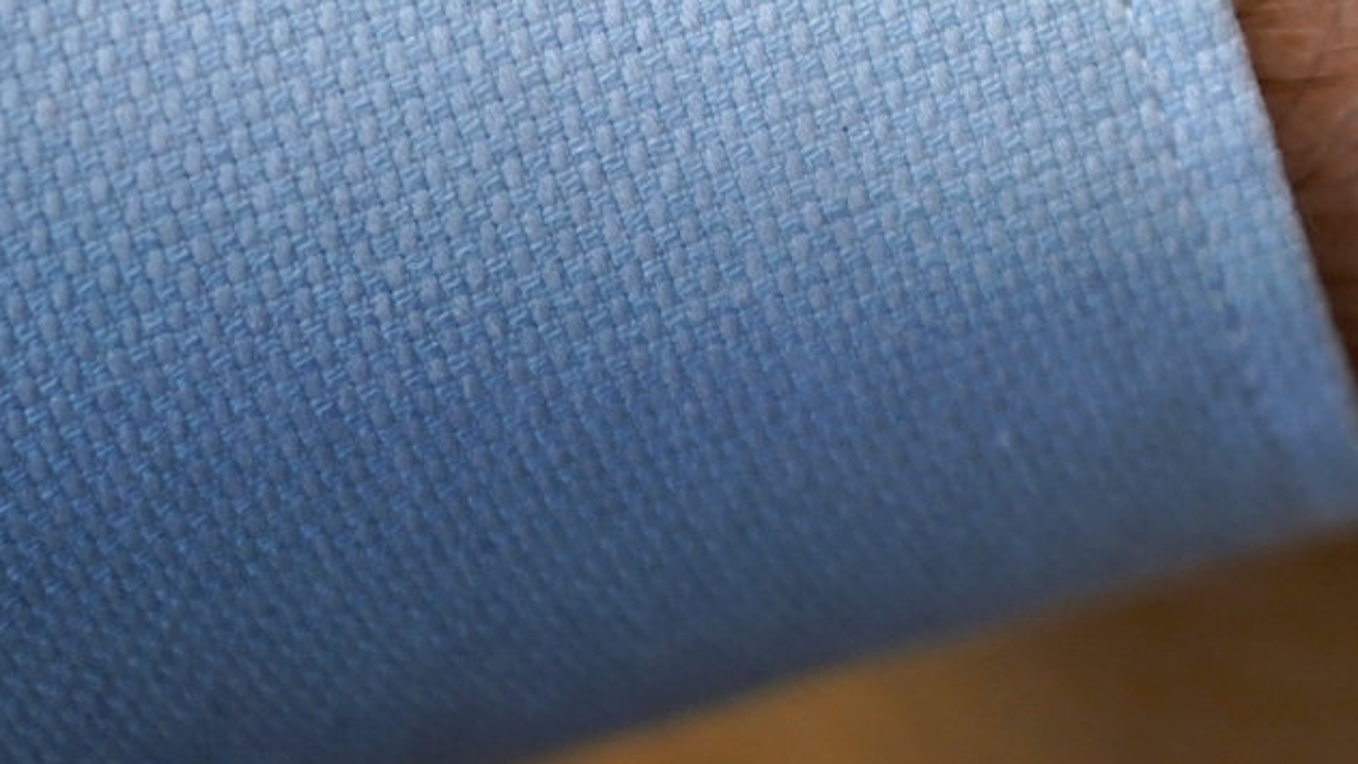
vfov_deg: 9.5
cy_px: -613
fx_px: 4393
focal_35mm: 122
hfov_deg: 16.0
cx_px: 2098
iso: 500
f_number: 2.8
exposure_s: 1/250
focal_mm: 35
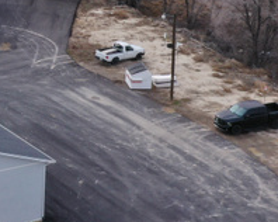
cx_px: -136
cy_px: -75
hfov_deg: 13.4
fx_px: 1118
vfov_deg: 11.0
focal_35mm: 136
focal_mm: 10.26
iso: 100
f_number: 8
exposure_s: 1/160
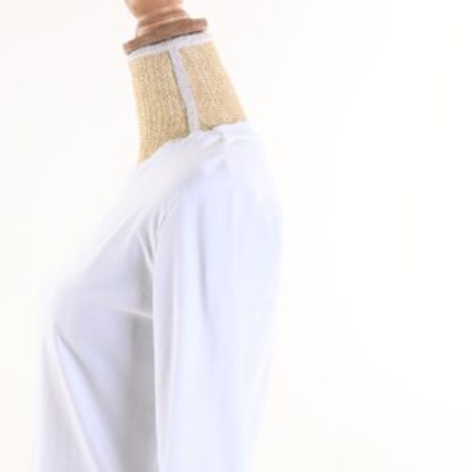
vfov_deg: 22.7
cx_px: 154
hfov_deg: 23.0
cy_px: 382
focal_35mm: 75
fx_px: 1157
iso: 125
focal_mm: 36
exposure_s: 1/125
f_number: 9
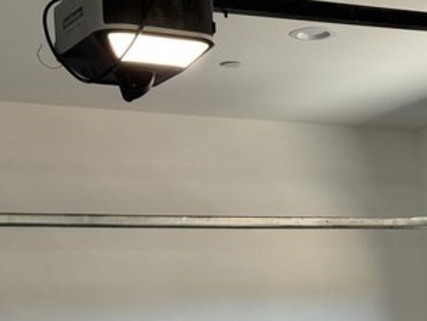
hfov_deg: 18.6
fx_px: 1272
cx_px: 408
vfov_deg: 14.2
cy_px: 295
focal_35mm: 103
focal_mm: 6.76
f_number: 1.78
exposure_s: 1/171
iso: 50
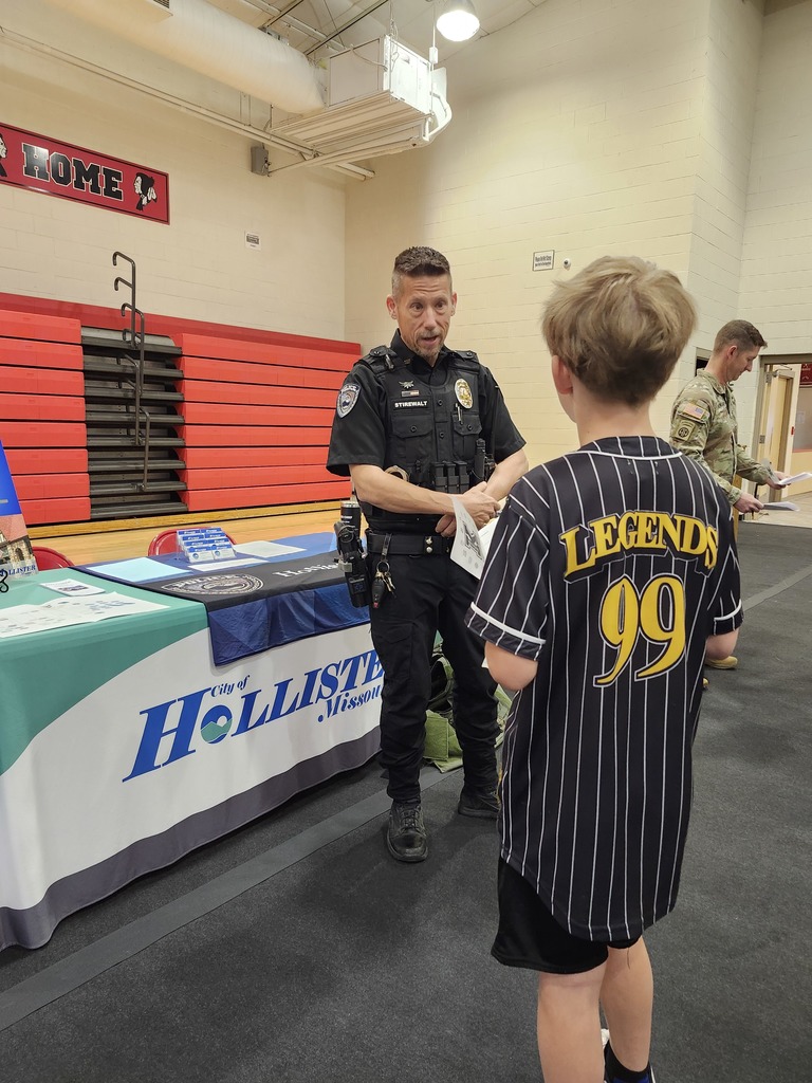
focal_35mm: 23
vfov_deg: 73.9
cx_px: 406
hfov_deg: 58.9
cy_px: 542
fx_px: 719
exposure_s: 1/120
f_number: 1.8
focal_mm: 5.54
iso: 640
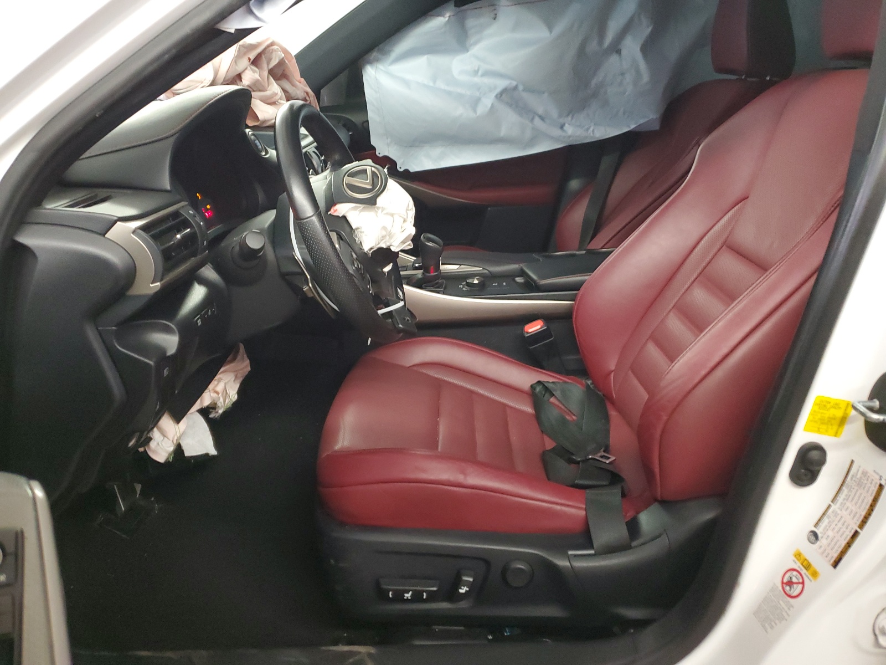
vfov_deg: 53.1
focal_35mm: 26
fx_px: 665
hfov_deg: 67.3
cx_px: 443
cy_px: 332
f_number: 1.5
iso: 310
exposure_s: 1/30
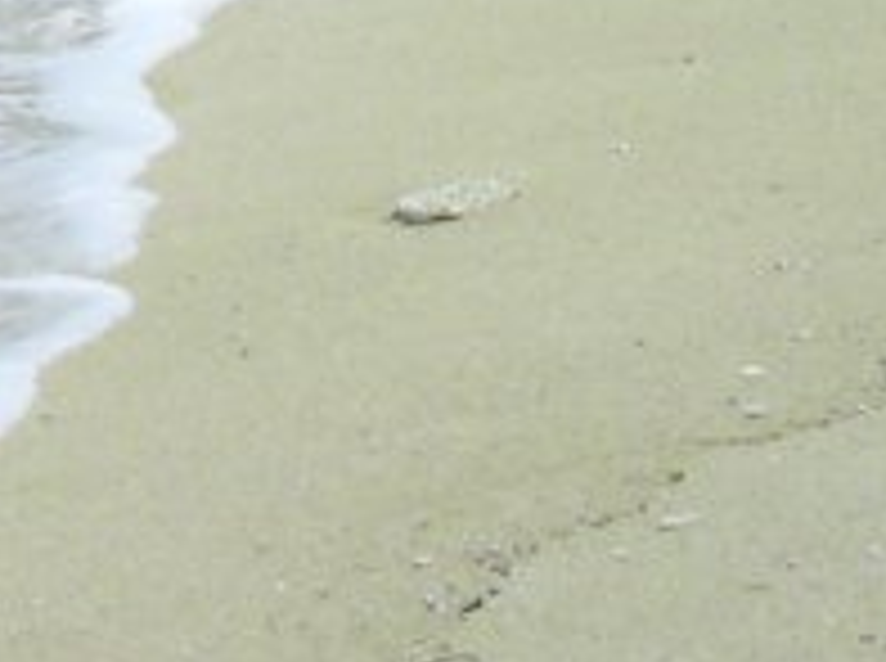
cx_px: 139
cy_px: -986
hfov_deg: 10.0
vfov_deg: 7.0
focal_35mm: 198
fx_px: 5059
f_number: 8
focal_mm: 6.2
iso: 100
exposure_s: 1/500
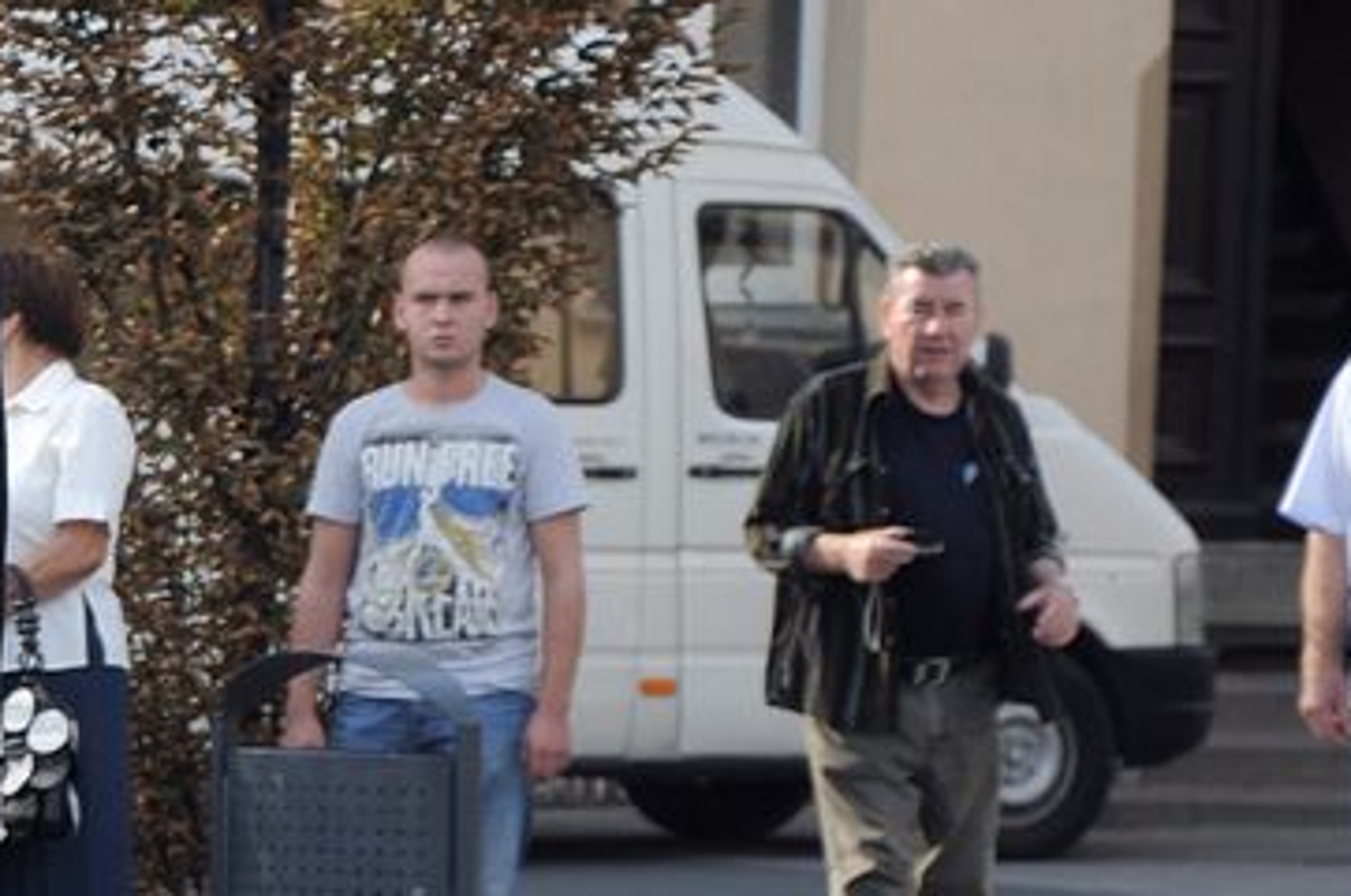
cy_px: 696
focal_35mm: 370
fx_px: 13867
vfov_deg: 3.7
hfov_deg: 5.6
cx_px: -187
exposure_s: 1/400
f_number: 5.6
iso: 400
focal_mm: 105
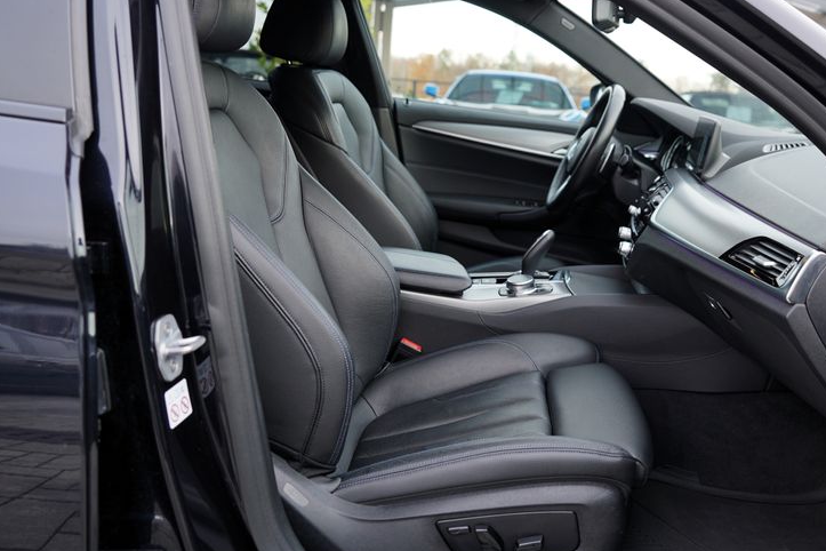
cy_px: 185
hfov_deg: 54.2
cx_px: 577
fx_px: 780
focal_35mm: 34
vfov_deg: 38.5
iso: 100
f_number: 3.2
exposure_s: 1/40
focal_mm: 24
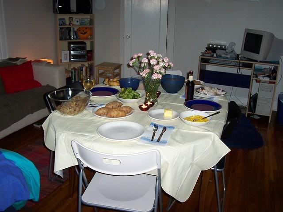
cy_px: 106
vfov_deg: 38.7
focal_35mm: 37
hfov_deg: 50.1
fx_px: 302
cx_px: 142
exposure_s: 1/60
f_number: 2.8
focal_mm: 5.6
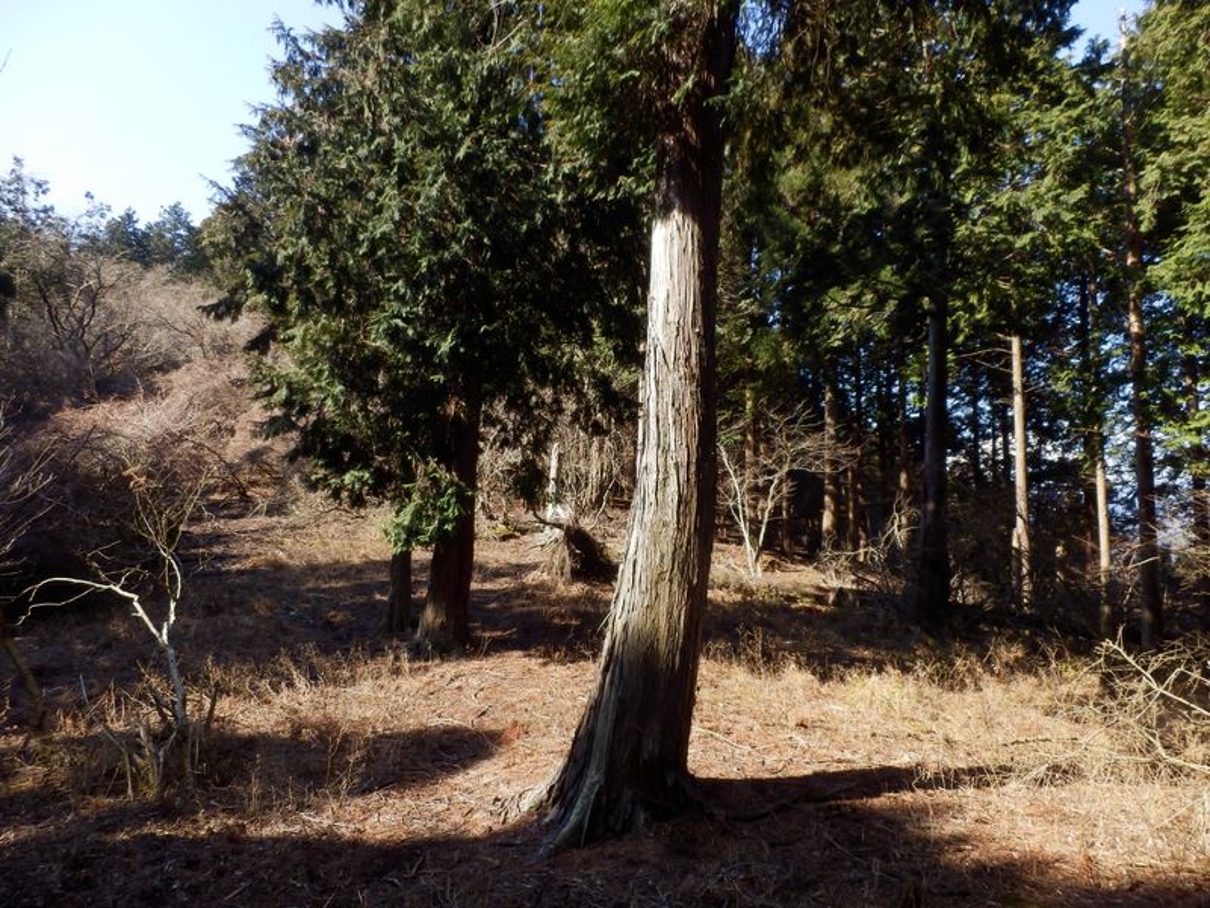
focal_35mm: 24
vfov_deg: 56.8
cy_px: 454
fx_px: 839
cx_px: 605
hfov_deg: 71.6
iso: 80
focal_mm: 4.2
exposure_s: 1/320
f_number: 3
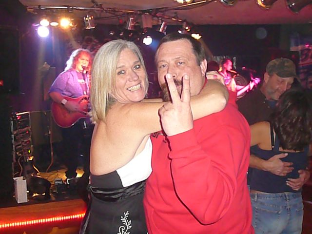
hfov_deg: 43.9
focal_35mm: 43
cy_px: 117
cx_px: 156
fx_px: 388
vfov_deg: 33.6
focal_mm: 6.4
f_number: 3.2
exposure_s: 1/8
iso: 1000
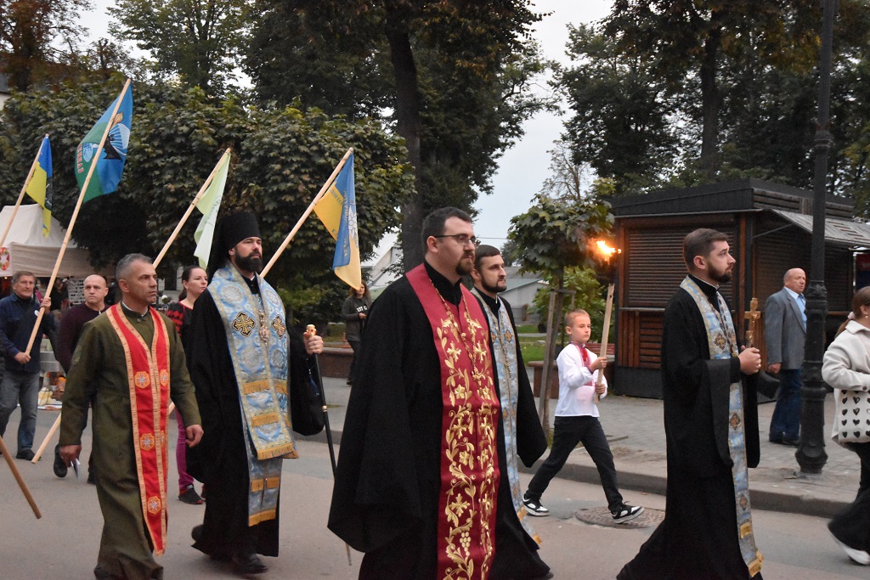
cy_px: 290
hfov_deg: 42.3
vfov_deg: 29.0
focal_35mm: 46
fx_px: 1124
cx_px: 435
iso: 10000
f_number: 4
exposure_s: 1/125
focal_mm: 31
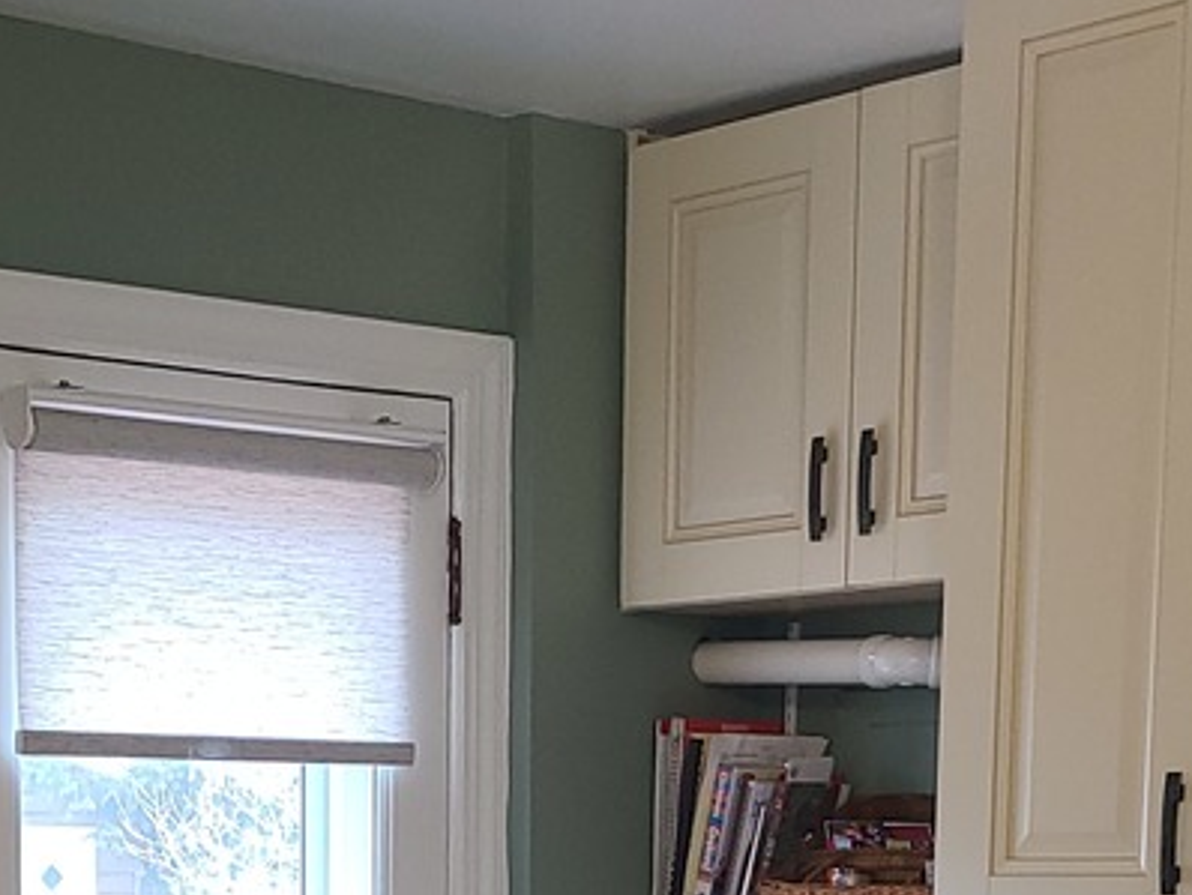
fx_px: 3239
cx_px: 374
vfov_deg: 14.6
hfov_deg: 20.8
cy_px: 1371
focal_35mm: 94
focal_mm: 5.4
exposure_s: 1/60
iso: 80
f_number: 1.8
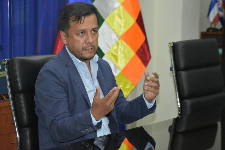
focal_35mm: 105
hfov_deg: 19.5
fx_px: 656
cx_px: 112
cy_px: 75
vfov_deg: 13.0
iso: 6400
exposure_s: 1/200
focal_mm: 70
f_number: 8
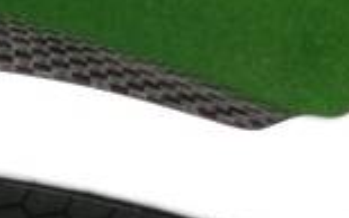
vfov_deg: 9.3
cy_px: 371
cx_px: -252
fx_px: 1294
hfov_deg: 13.9
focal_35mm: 136
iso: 80
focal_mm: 3.3
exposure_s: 1/30
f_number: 2.4
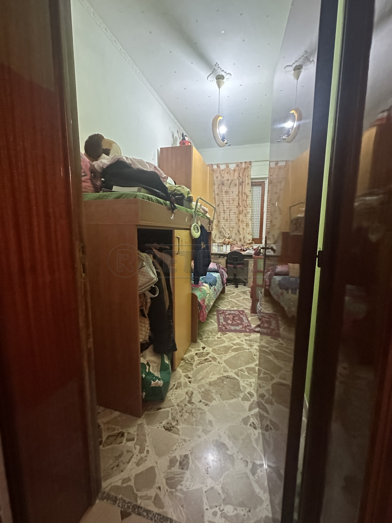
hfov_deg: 85.7
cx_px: 196
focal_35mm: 14
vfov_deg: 102.1
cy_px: 262
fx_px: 211
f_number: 2.2
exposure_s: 1/50
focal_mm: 2.22
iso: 1000
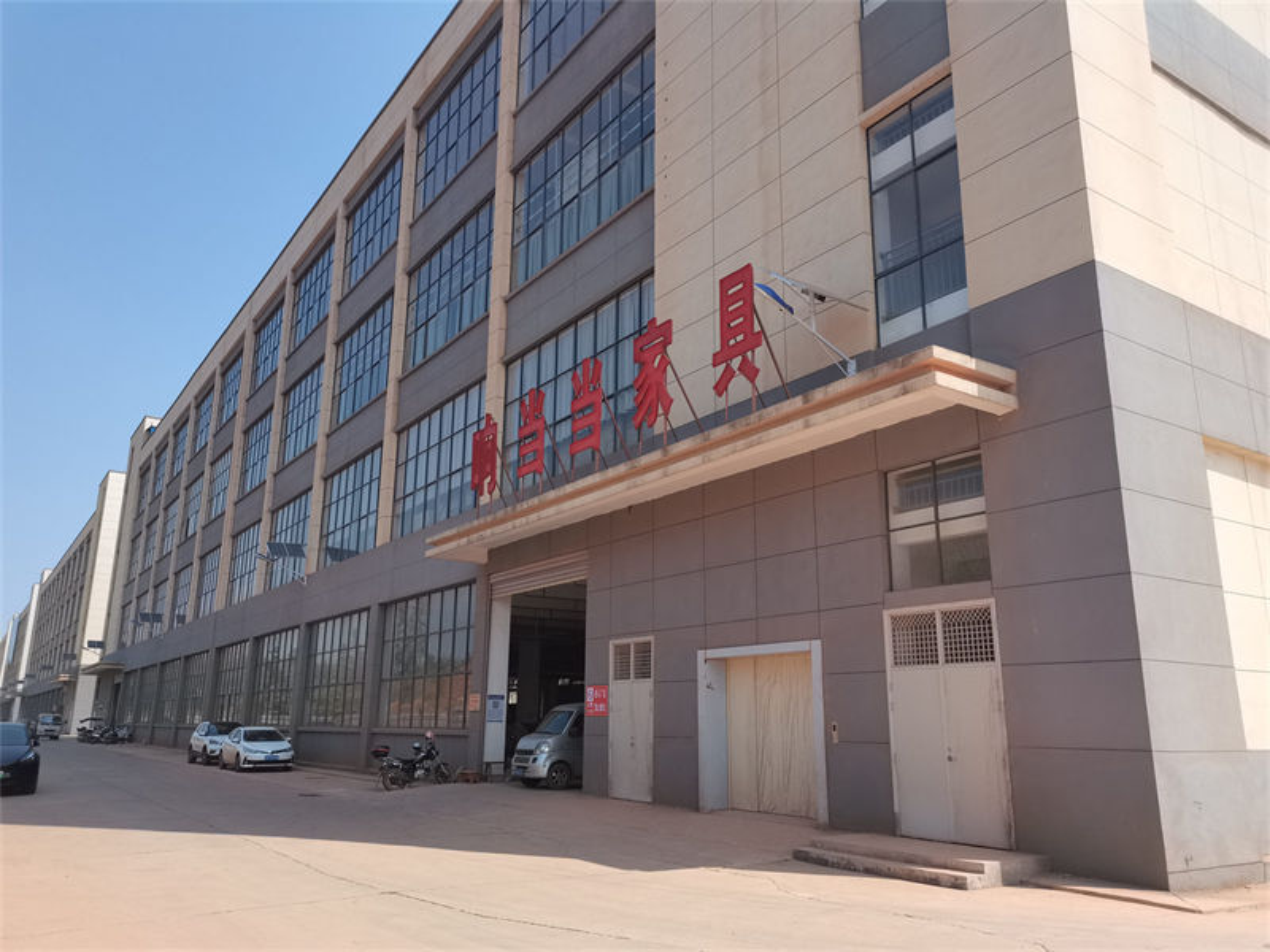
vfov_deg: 53.1
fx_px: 954
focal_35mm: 26
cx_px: 635
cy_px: 476
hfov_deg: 67.3
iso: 50
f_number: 1.8
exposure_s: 1/1531
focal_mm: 5.58
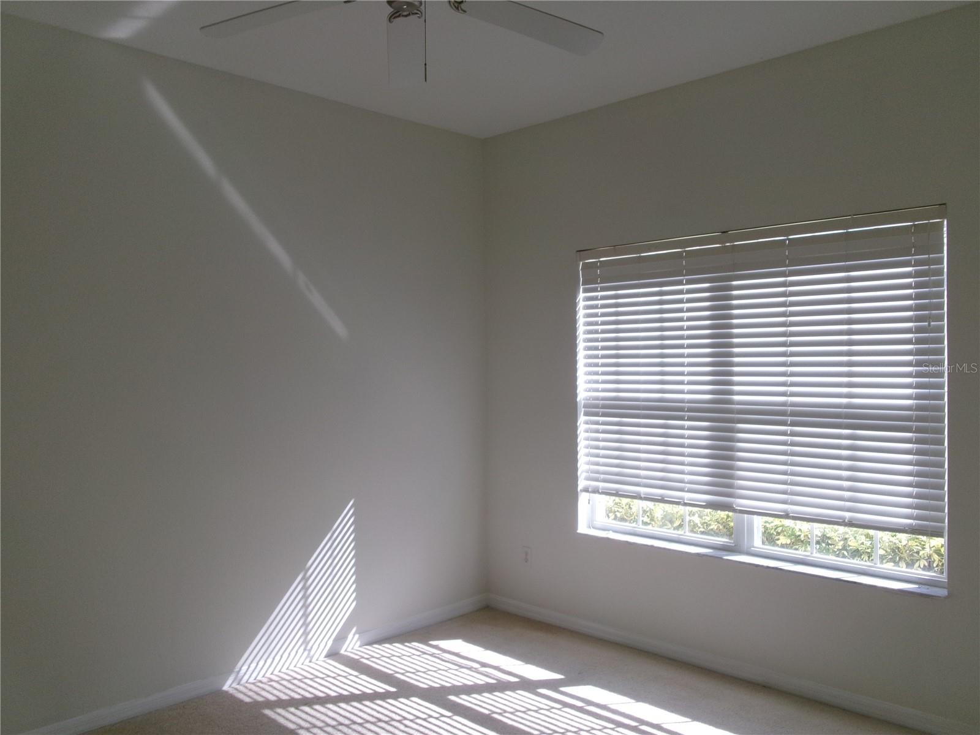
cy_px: 368
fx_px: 793
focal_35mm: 28
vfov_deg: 49.7
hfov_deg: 63.4
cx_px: 490
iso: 100
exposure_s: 1/180
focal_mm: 5.1
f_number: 3.9
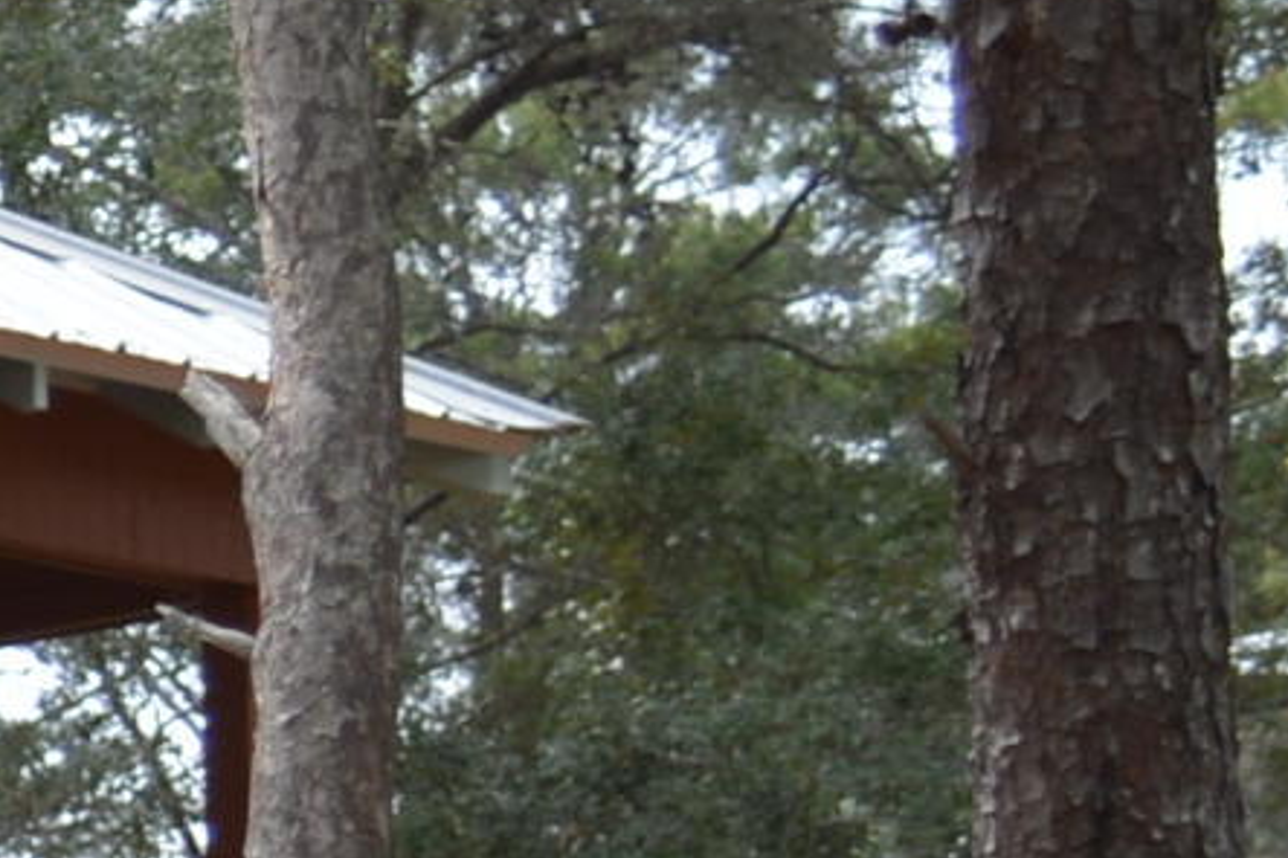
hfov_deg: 6.9
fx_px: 9409
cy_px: 1548
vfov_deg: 5.2
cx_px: -2799
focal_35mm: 263
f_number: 4.5
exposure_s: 1/200
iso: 100
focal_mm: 26
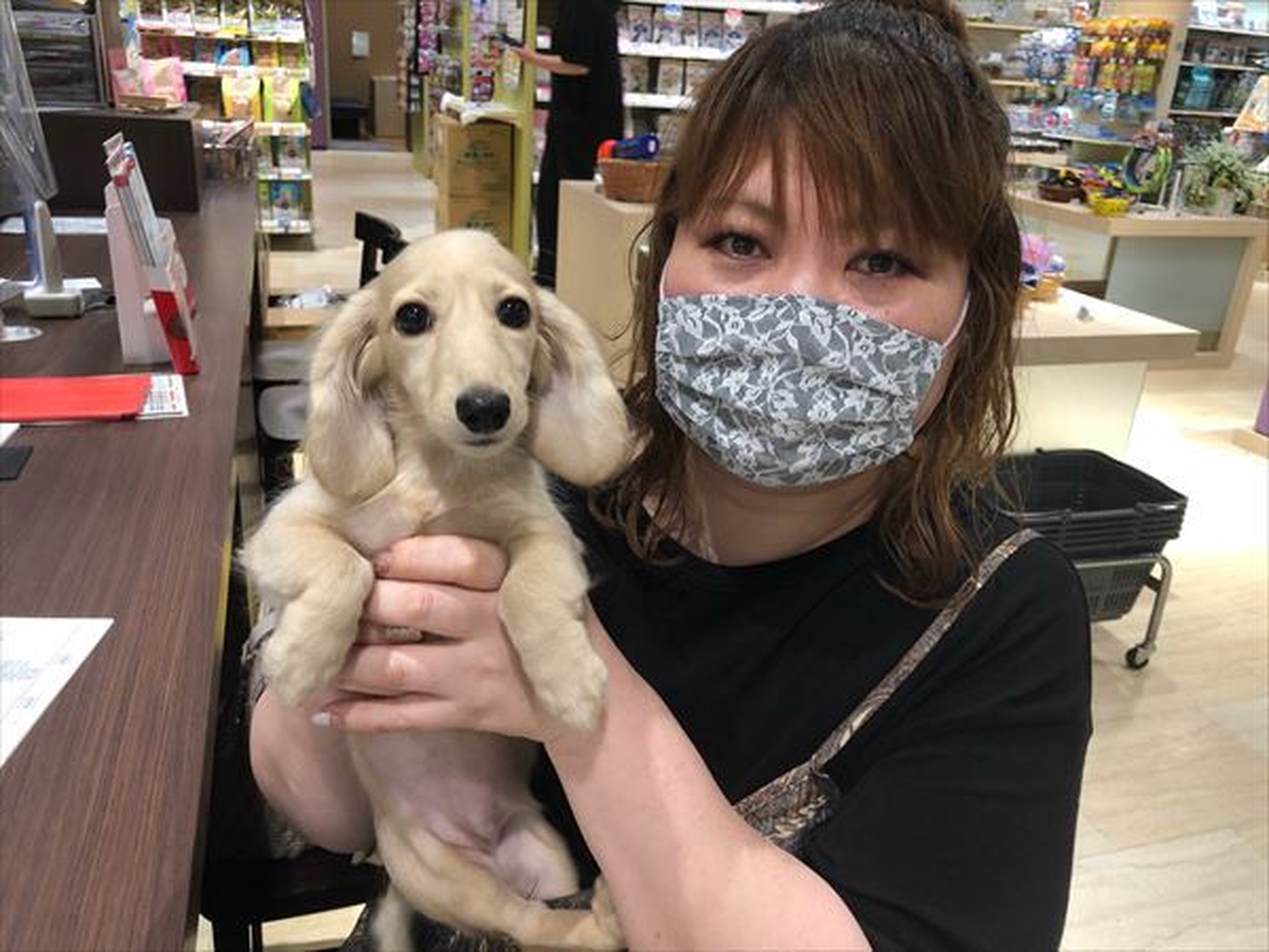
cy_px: 476
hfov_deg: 63.4
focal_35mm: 28
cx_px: 634
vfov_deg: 49.7
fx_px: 1026
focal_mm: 3.99
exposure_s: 1/24
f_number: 1.8
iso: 40
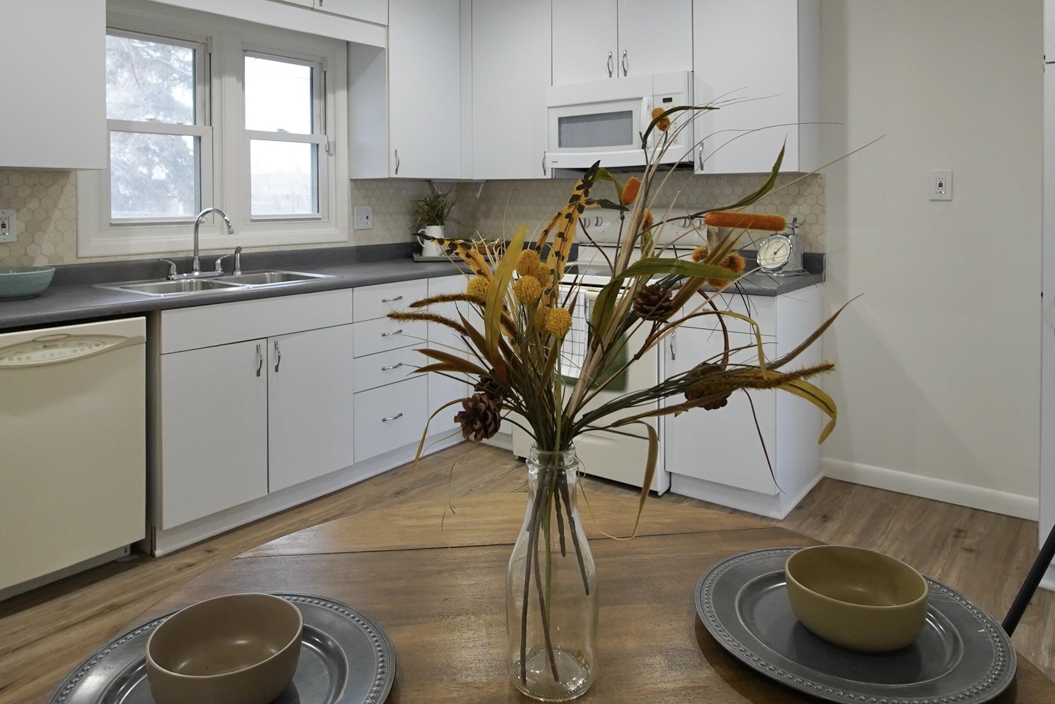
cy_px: 207
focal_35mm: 25
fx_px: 733
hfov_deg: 71.5
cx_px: 511
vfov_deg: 49.9
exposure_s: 1/160
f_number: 4
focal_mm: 11
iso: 640
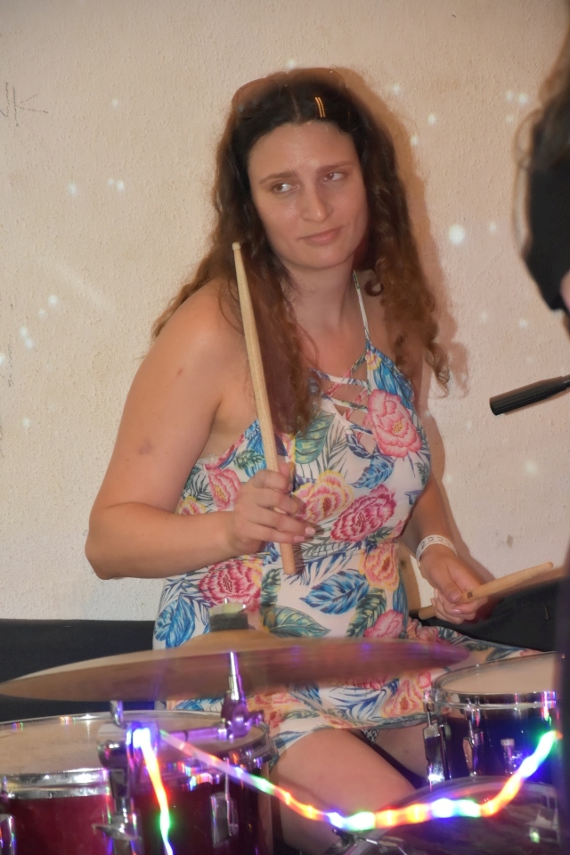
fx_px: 3740
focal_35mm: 158
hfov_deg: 8.7
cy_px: 428
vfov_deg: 13.0
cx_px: 285
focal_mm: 105
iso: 3200
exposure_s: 1/10
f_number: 5.6
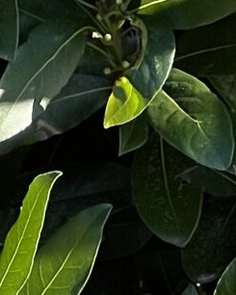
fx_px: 5480
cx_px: 460
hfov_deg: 2.5
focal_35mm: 628
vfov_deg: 3.0
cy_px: 1062
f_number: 2.8
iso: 32
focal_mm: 9
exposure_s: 1/273
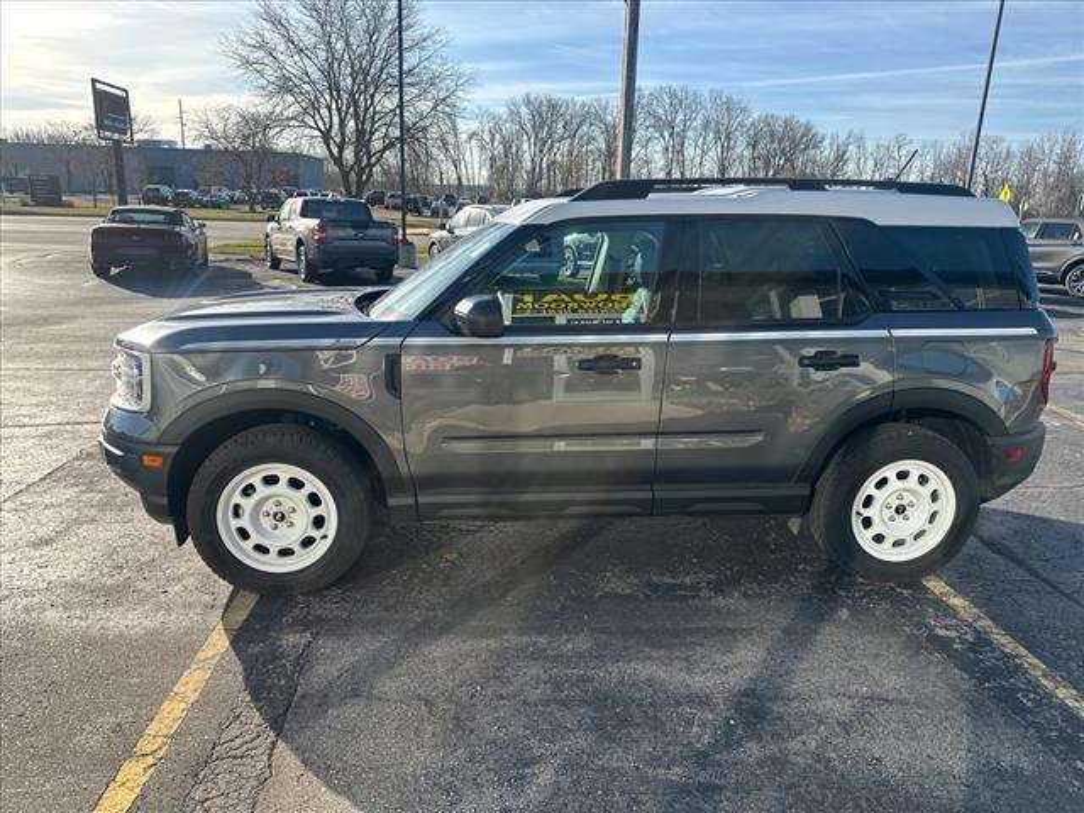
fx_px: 752
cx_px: 542
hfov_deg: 71.6
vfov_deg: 56.8
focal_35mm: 24
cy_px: 406
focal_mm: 6.86
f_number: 1.78
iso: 80
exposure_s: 1/1949
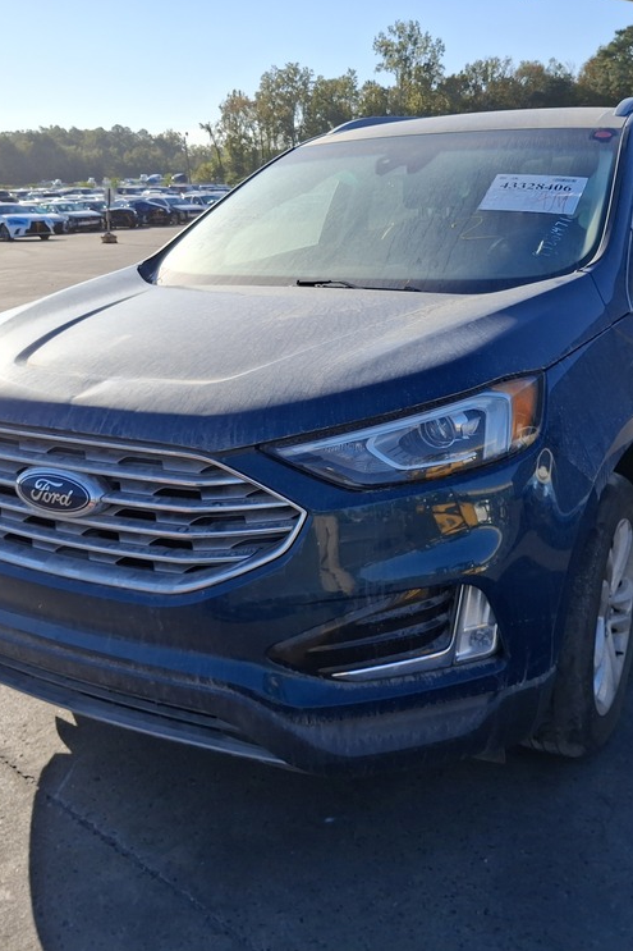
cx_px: 339
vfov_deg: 54.4
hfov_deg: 37.8
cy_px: 474
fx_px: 923
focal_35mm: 35
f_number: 1.8
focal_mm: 4.69
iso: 32
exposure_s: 1/2387
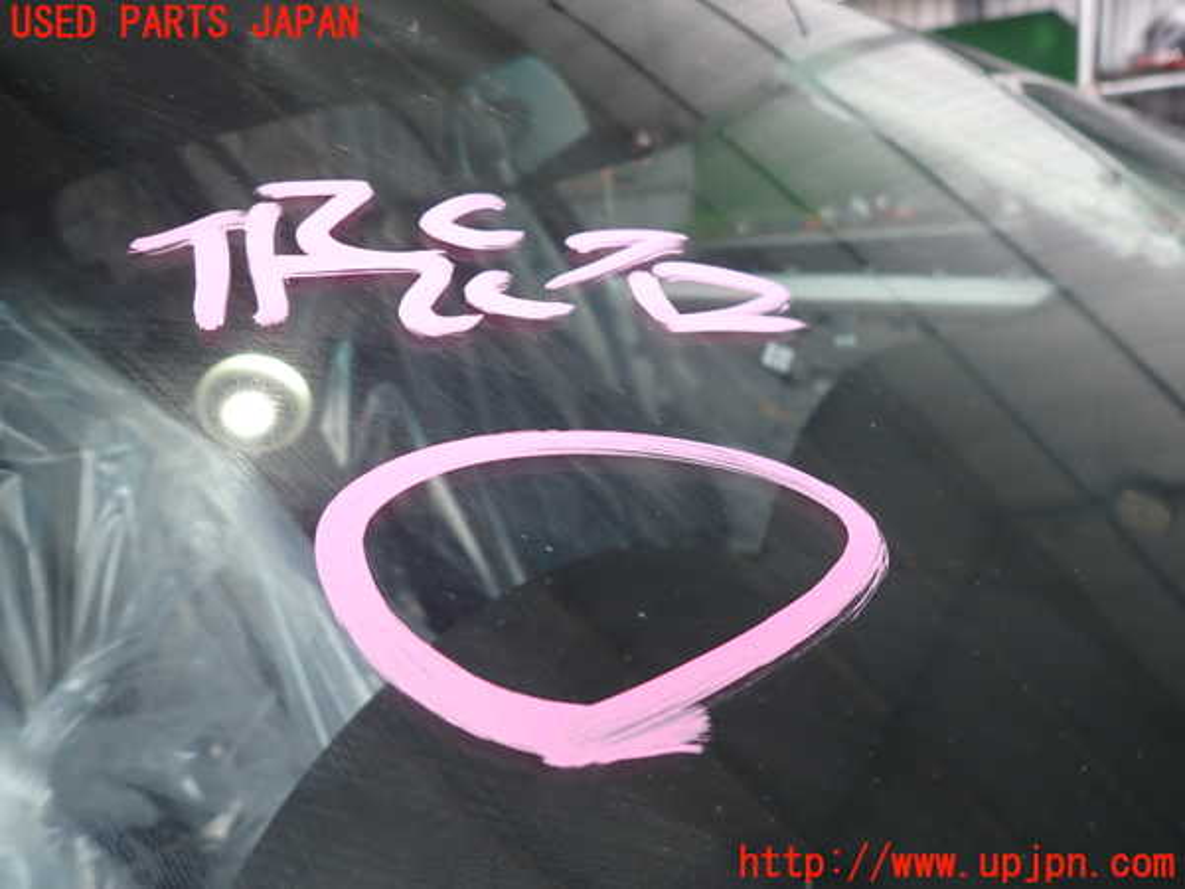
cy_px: 444
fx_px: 856
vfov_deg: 54.9
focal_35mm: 25
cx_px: 592
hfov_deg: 69.4
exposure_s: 1/125
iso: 125
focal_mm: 4.5
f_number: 2
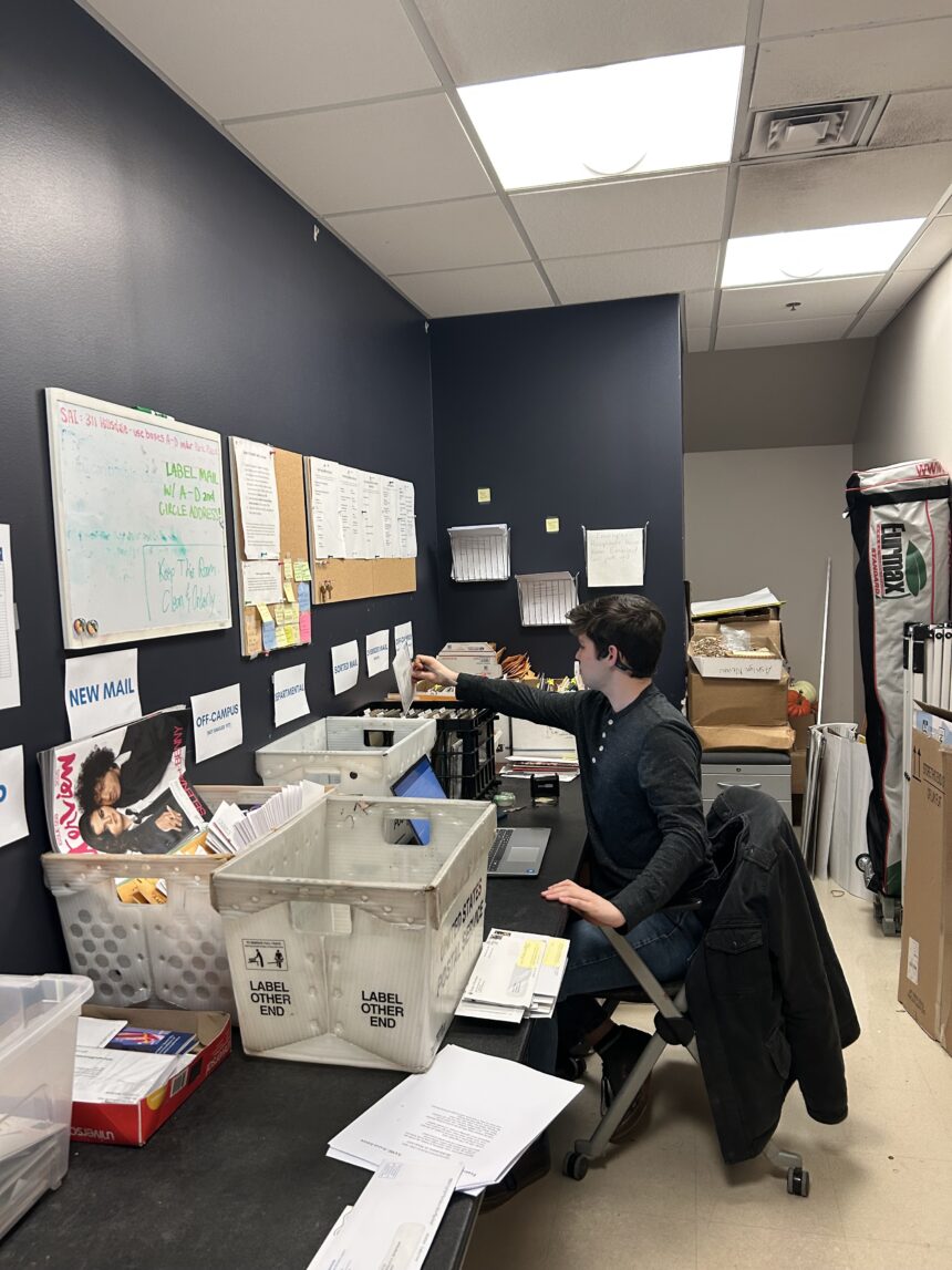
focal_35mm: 26
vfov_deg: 67.3
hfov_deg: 53.1
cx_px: 476
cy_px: 635
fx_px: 954
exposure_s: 1/60
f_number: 1.5
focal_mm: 5.7
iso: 160
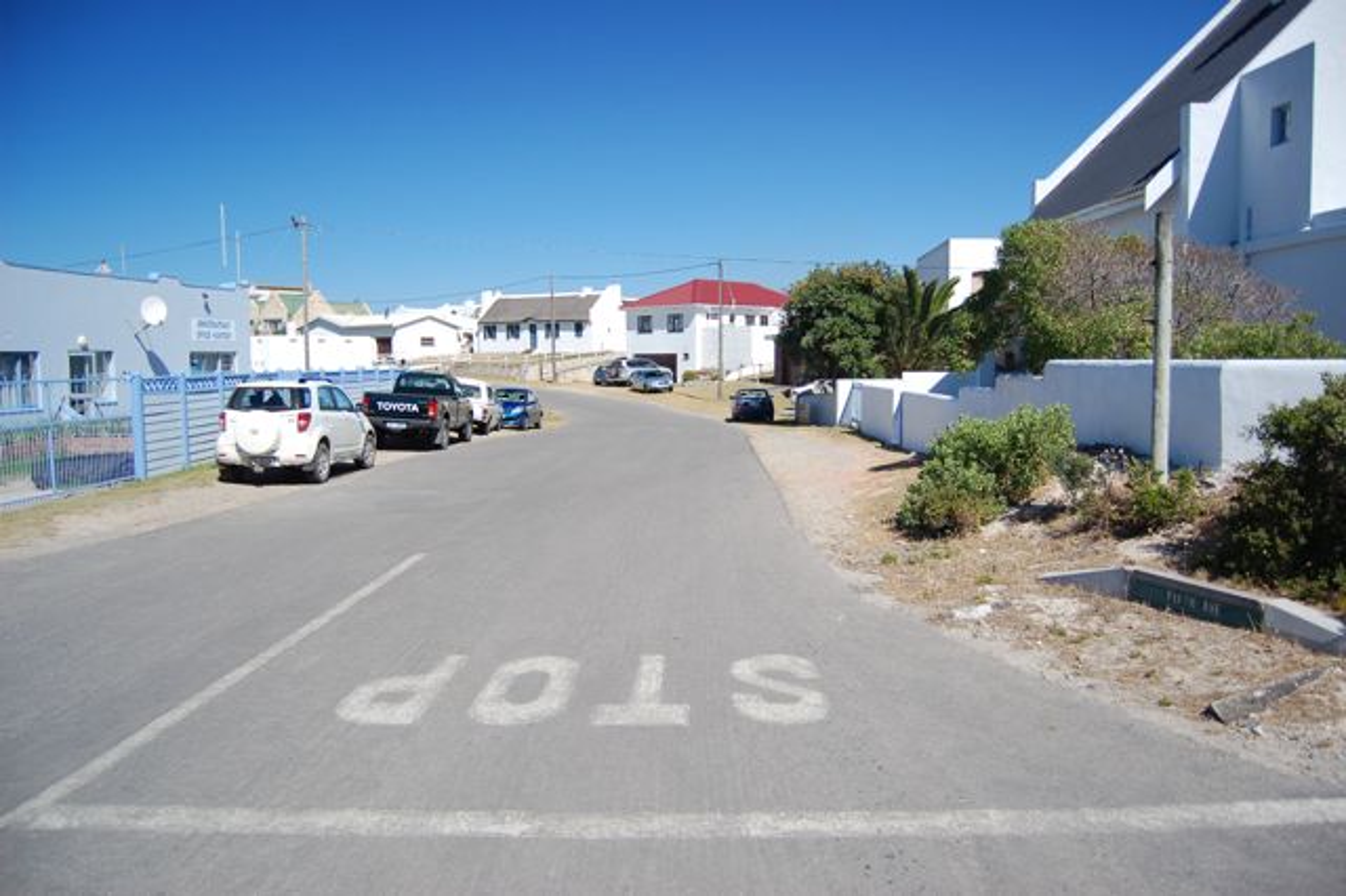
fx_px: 1009
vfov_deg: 47.9
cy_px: 448
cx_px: 673
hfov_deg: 67.4
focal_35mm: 27
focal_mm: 18
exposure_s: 1/1000
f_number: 3.5
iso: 200
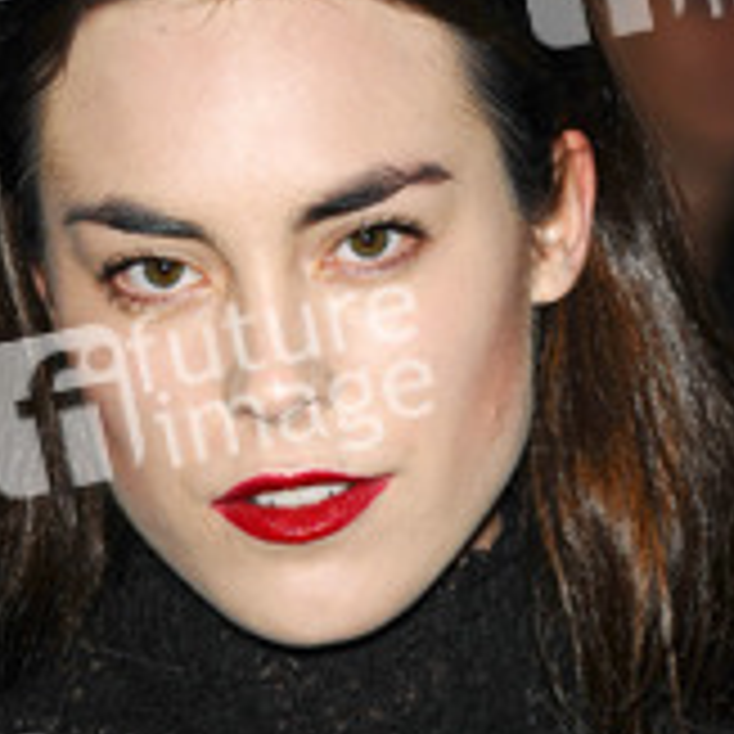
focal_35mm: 313
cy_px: 617
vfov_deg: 5.6
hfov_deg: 5.6
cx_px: 335
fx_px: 7509
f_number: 4.5
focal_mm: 100
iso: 320
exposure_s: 1/160
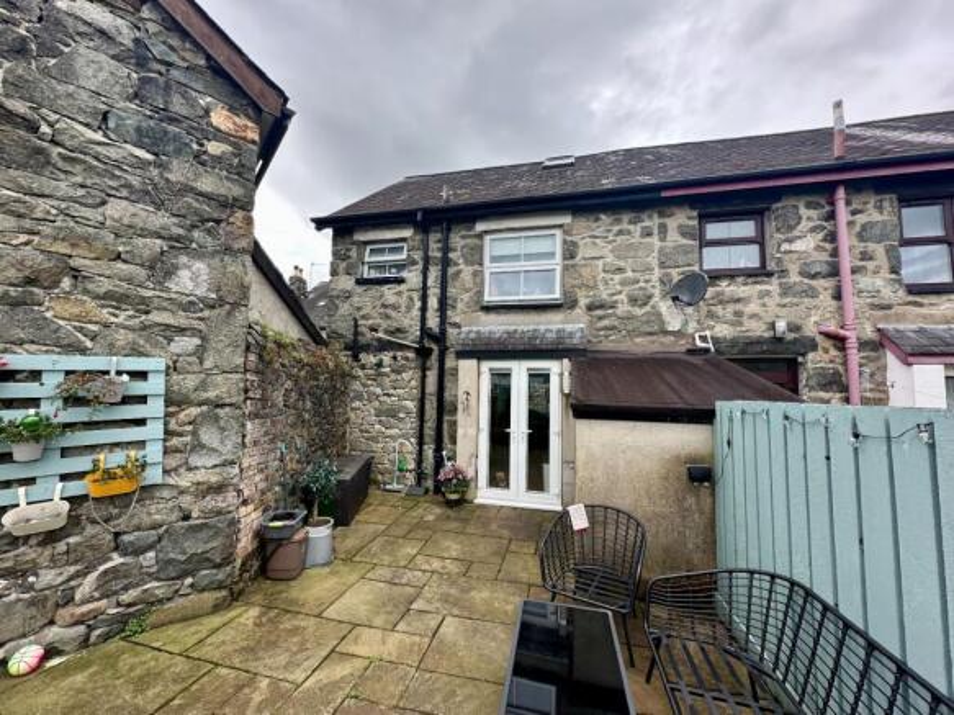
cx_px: 477
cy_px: 358
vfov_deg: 85.7
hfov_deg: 102.1
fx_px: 386
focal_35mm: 14
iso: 40
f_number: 2.2
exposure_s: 1/166
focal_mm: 2.22
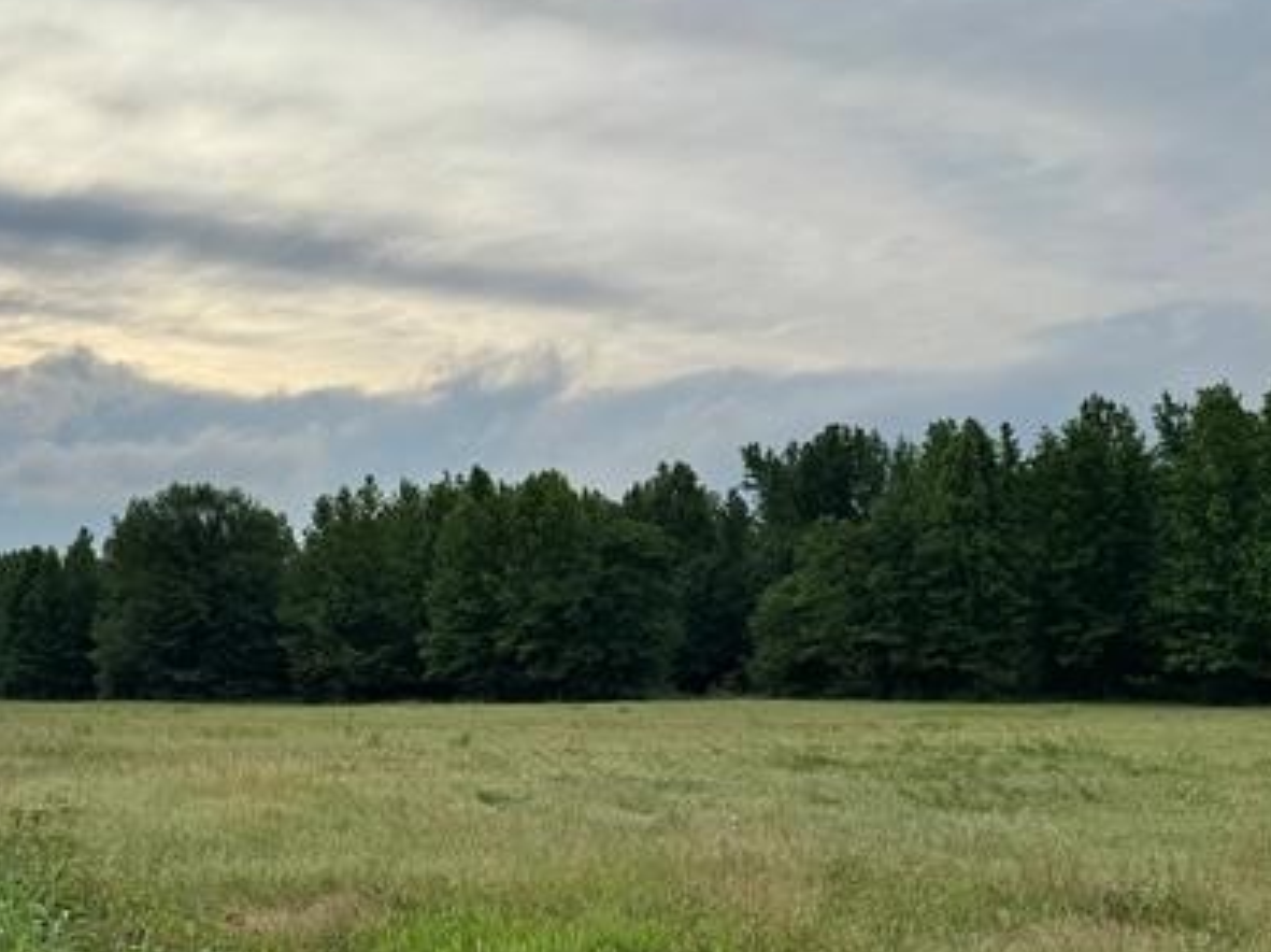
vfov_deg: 35.9
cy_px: 726
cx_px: 329
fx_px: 1431
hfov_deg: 46.3
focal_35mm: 39
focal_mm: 6.76
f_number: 1.78
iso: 80
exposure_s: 1/2710
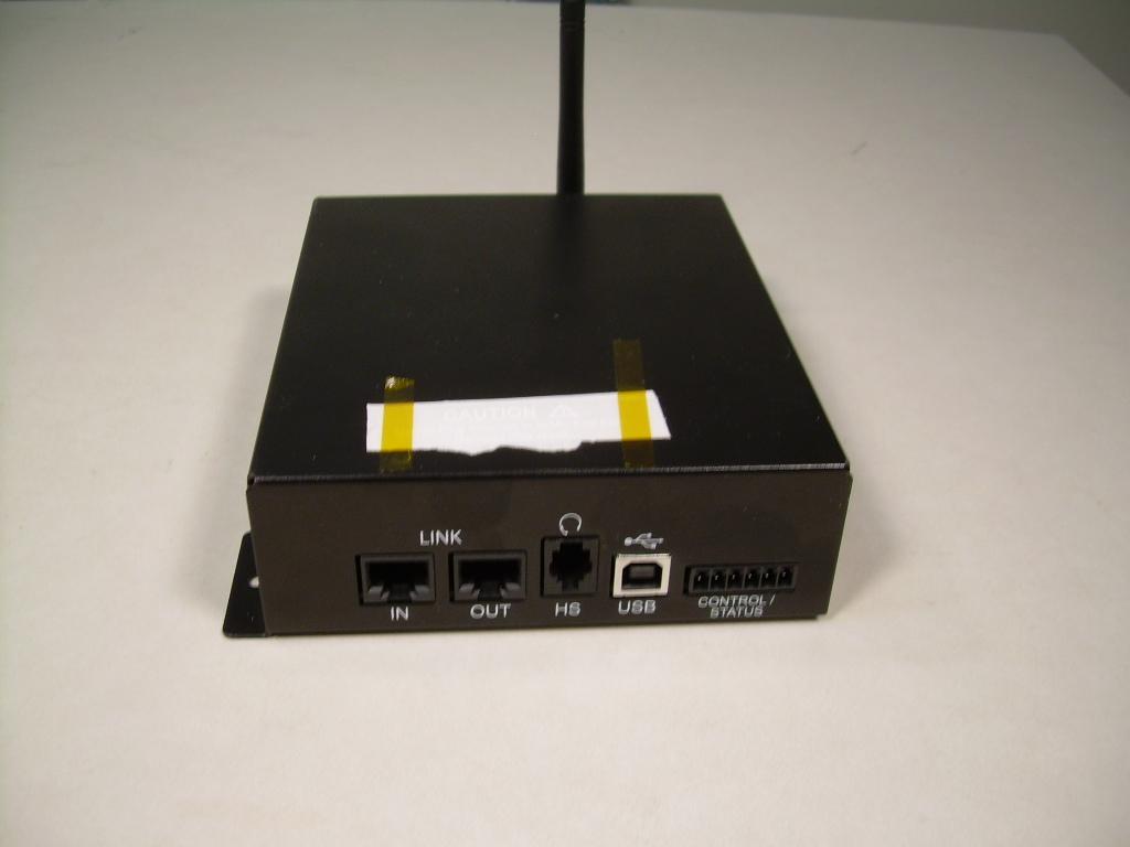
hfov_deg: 49.0
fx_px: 1240
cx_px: 565
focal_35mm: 38
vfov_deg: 37.7
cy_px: 424
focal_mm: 6.3
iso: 50
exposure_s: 1/38.9
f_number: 2.8
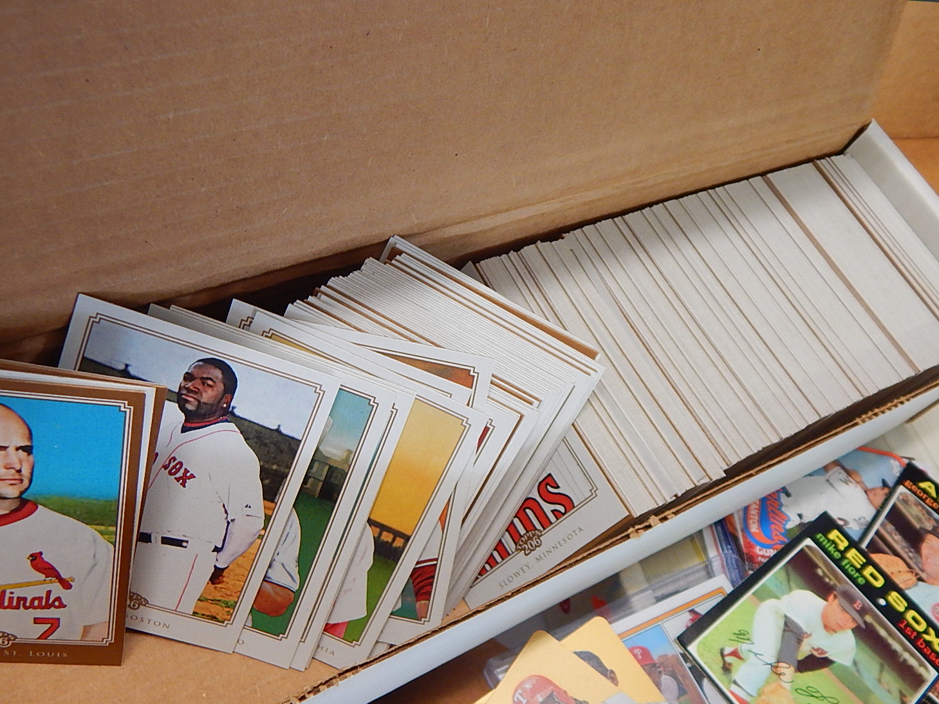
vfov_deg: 41.8
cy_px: 365
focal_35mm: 34
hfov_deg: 53.9
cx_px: 449
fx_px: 922
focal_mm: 5.6
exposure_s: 1/30
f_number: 3.2
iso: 280
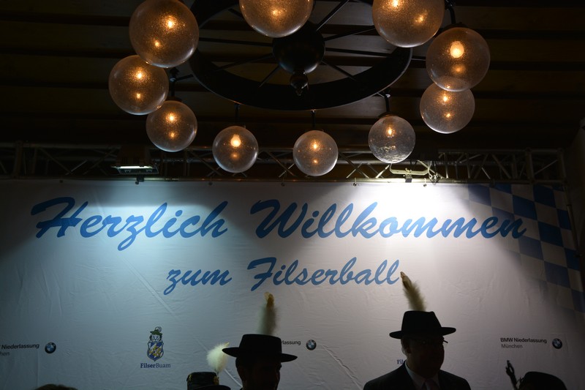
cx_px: 292
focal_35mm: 38
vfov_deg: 35.5
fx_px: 609
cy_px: 195
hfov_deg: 51.3
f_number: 5.6
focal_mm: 25
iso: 400
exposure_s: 1/125
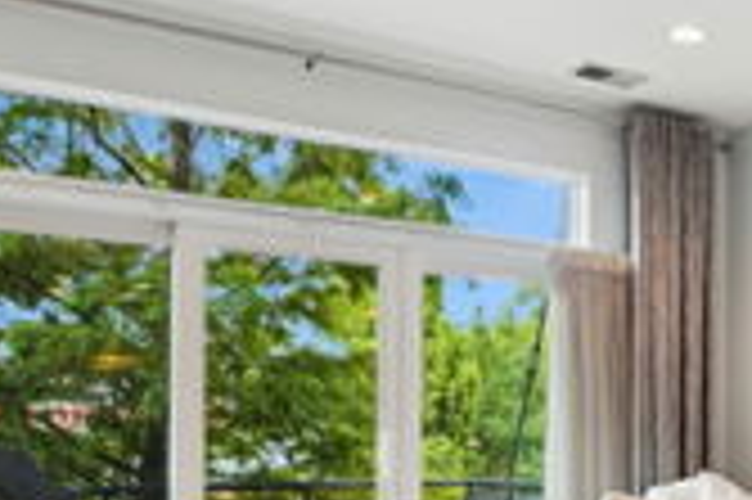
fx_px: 1023
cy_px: 450
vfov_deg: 26.5
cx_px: 684
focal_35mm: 49
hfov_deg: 37.6
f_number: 8
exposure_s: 1/20
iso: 320
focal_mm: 17
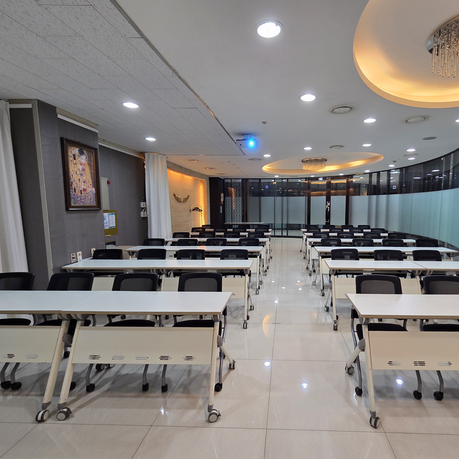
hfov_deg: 86.3
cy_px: 234
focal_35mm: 16
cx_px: 277
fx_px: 240
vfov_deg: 87.4
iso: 100
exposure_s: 1/60
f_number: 2.2
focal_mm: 2.2
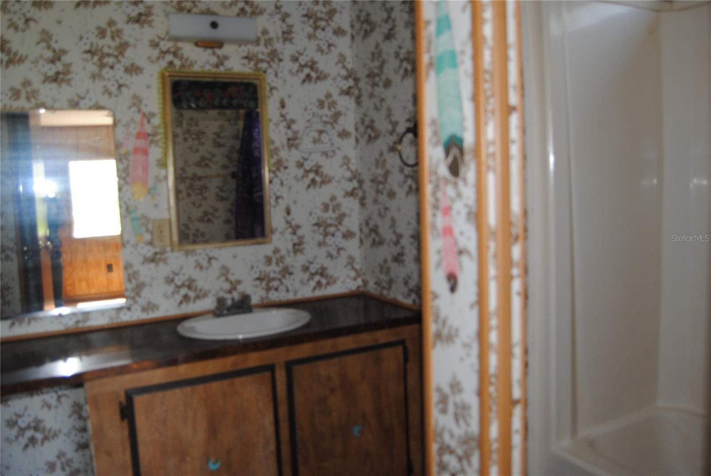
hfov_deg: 64.5
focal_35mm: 28
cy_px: 238
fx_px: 563
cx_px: 356
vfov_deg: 45.8
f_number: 3.5
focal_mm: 19
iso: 200
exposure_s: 1/60
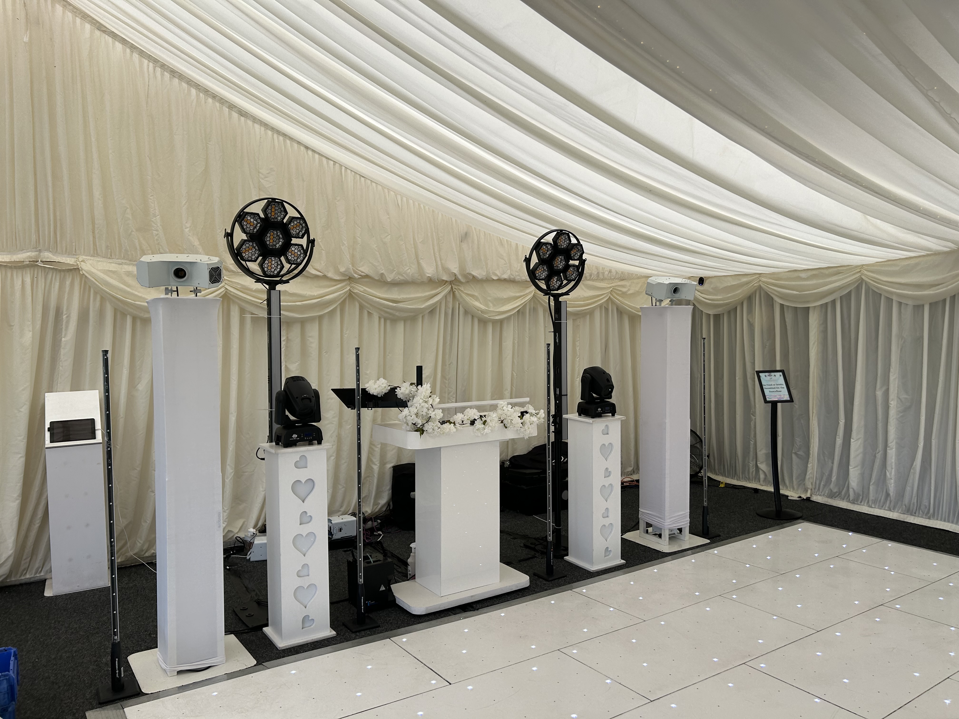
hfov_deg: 67.3
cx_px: 480
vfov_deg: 53.1
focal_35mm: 26
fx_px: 720
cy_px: 360
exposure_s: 1/235
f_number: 1.5
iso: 40
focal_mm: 5.7
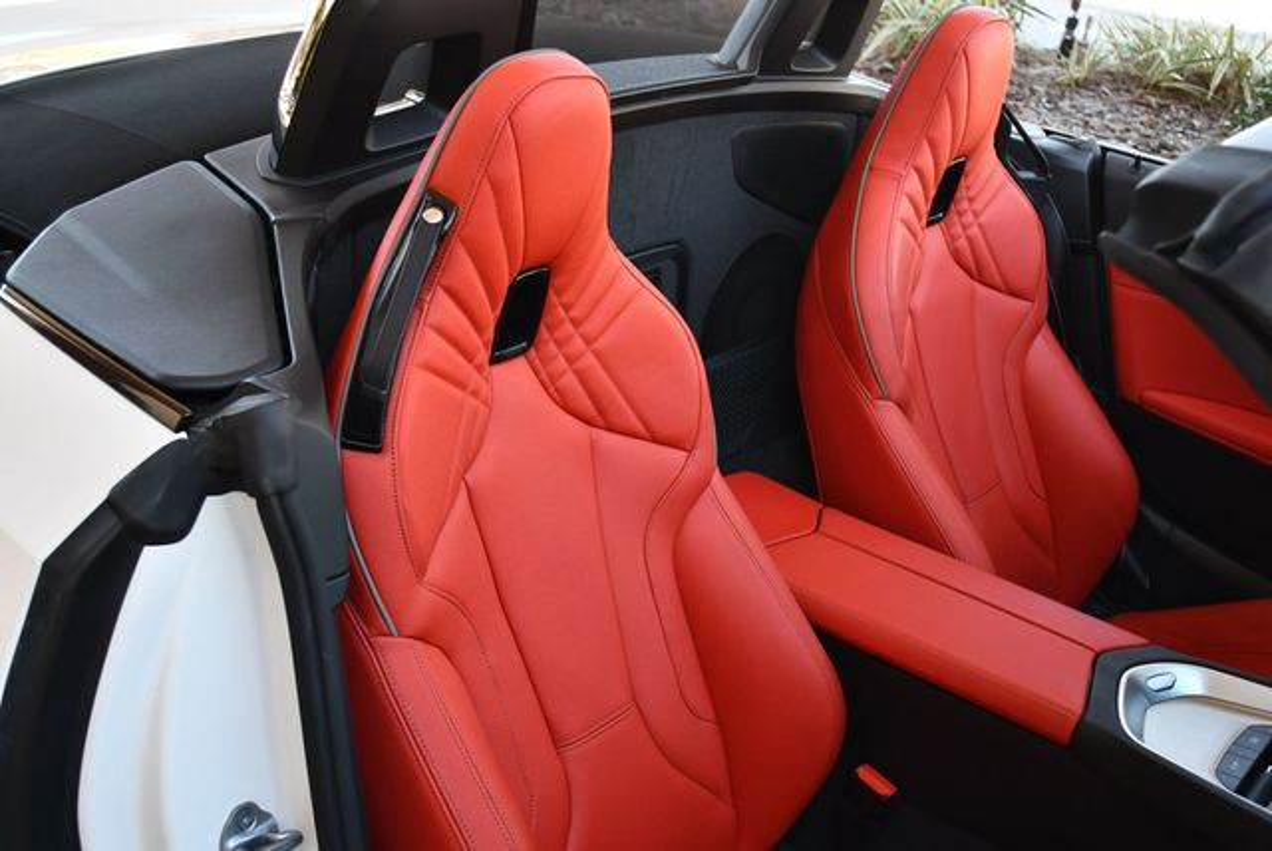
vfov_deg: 30.6
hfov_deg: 44.5
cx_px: 636
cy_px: 426
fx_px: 1556
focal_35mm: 44
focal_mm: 22
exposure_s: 1/250
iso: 450
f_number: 3.8
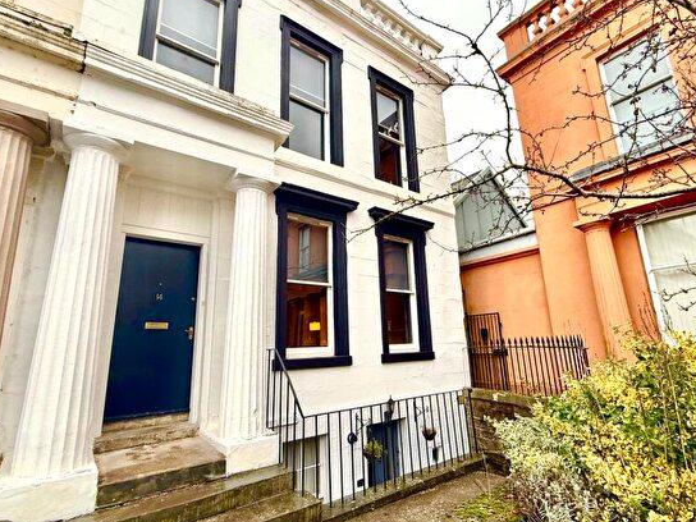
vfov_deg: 71.6
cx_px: 358
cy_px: 262
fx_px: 362
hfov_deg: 87.7
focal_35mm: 18
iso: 50
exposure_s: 1/129
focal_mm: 2.22
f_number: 2.2
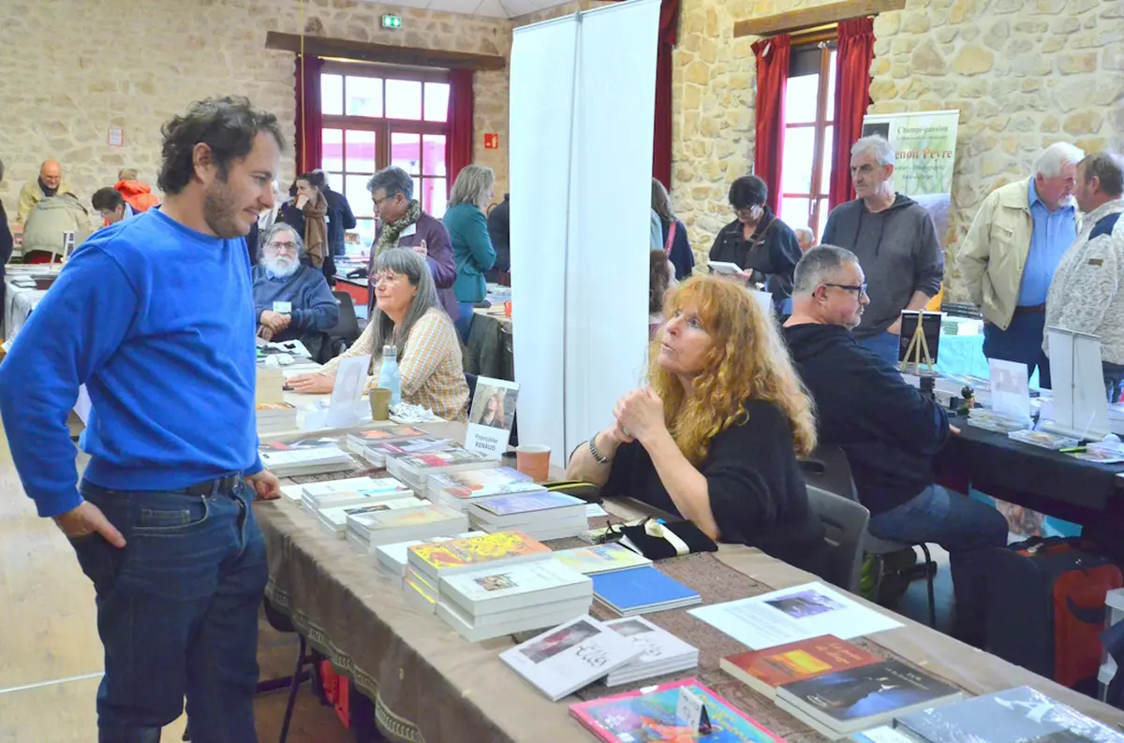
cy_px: 372
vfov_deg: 36.7
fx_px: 1121
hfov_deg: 53.2
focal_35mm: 36
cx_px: 562
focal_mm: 24
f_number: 4
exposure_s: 1/160
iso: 3200
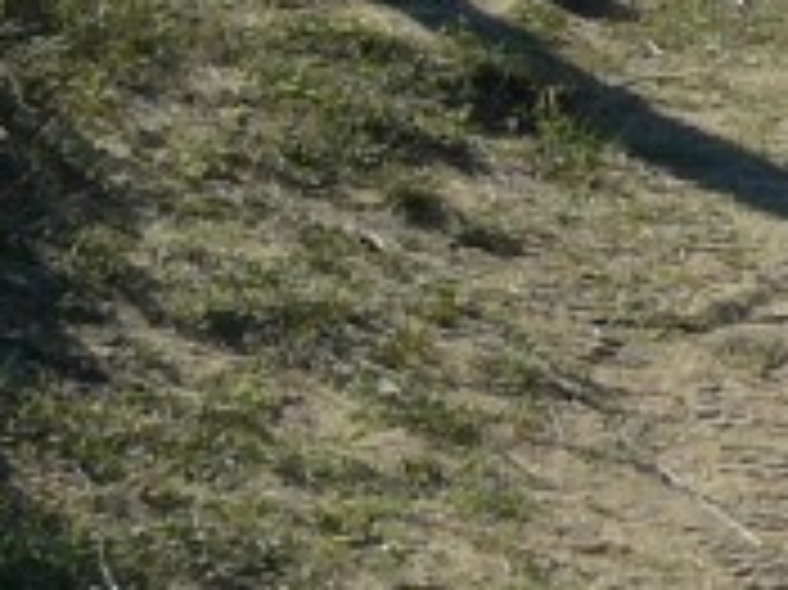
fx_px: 5892
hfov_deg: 7.5
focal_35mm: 259
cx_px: 1121
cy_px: -867
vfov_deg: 5.5
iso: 100
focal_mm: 6
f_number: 5.6
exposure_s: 1/500
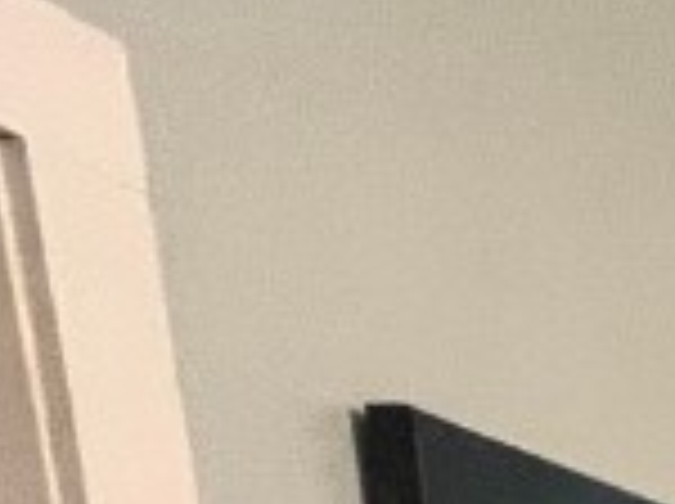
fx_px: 1733
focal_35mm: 89
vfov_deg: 12.1
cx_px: 1908
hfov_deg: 12.3
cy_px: 1314
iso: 320
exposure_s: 1/60
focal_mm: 1.57
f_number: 1.8
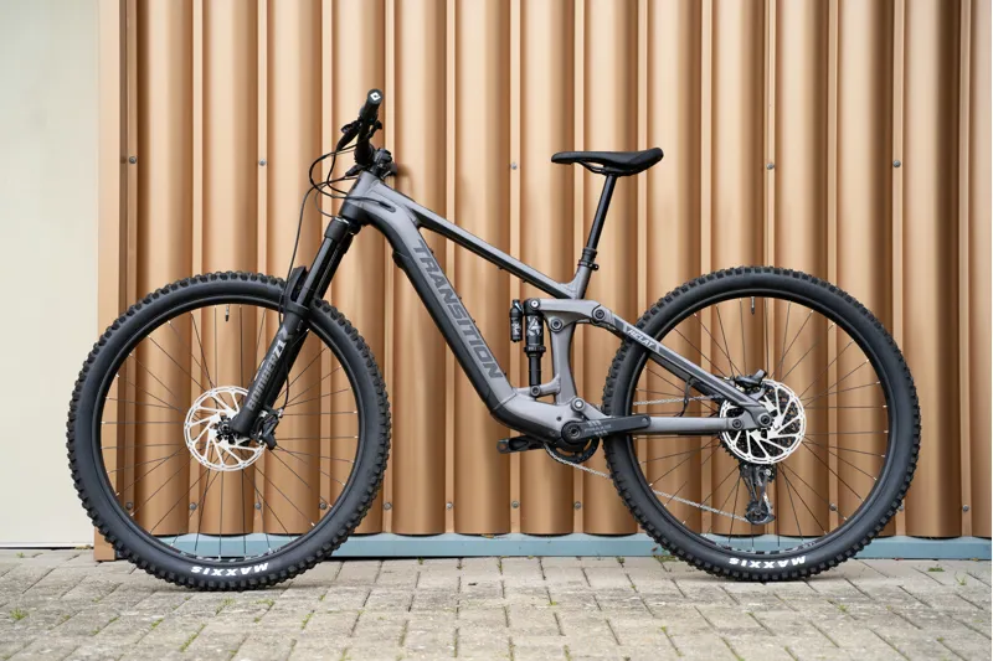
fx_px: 1737
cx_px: 496
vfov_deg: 21.6
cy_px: 330
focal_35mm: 63
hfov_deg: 31.9
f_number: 4
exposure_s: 1/2000
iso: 1250
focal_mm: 63
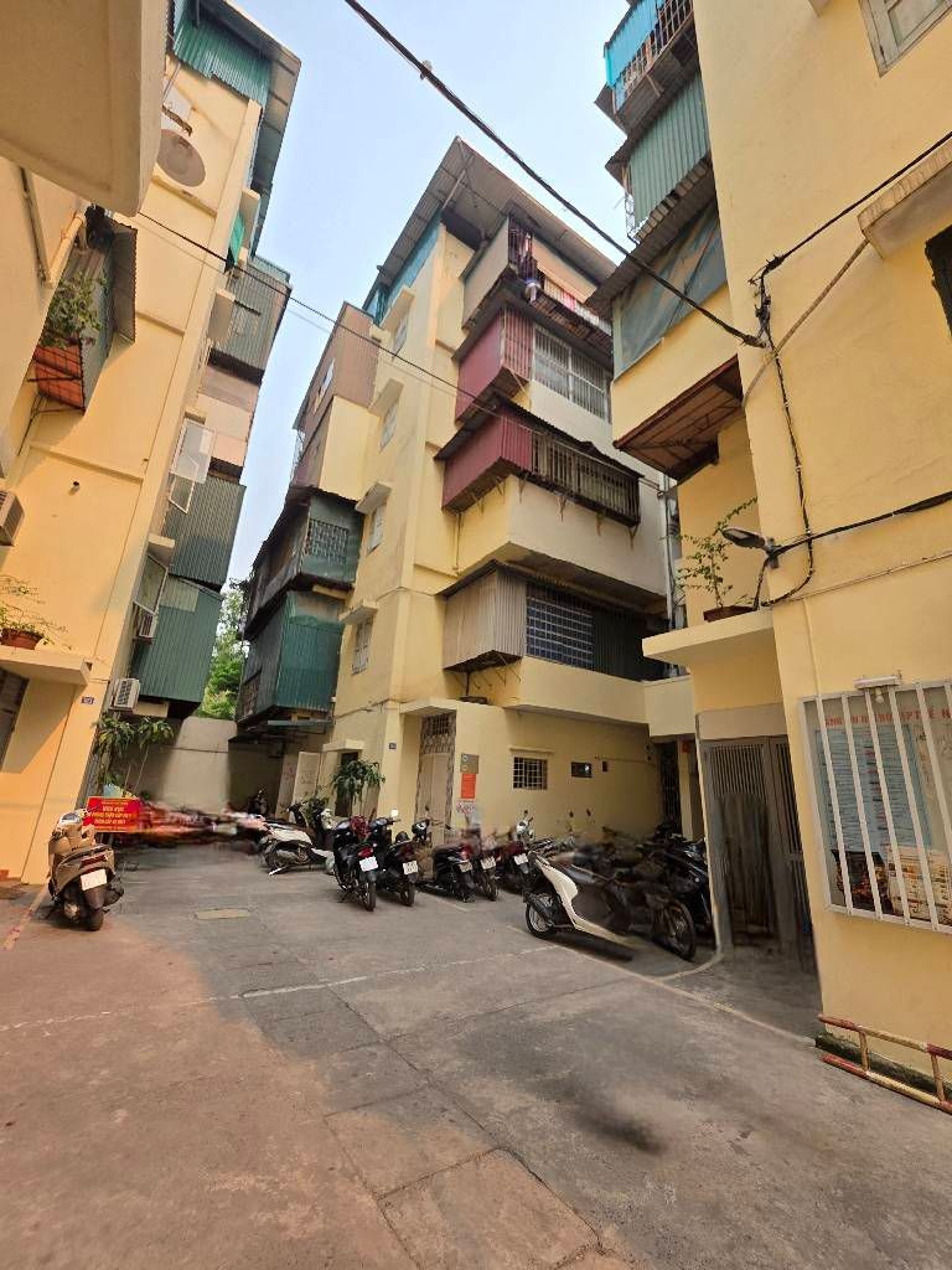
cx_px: 476
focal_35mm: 13
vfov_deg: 106.2
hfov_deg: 89.9
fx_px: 477
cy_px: 635
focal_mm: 2.2
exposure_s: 1/476
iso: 40
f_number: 1.9
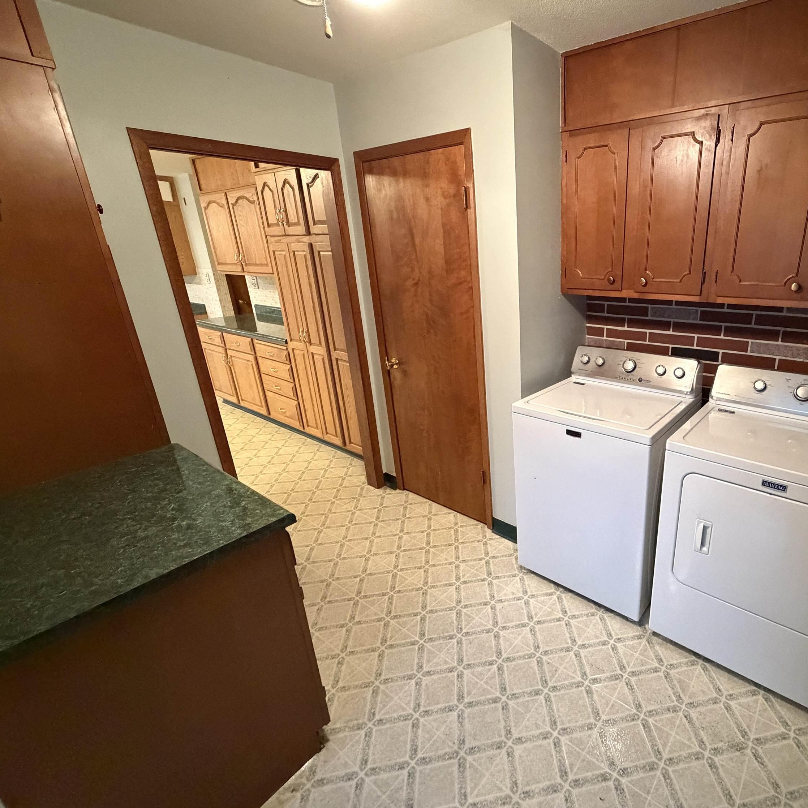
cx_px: 543
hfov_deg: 81.0
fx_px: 449
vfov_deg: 84.0
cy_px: 398
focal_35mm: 17
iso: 1250
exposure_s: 1/60
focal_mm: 2.22
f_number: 2.2
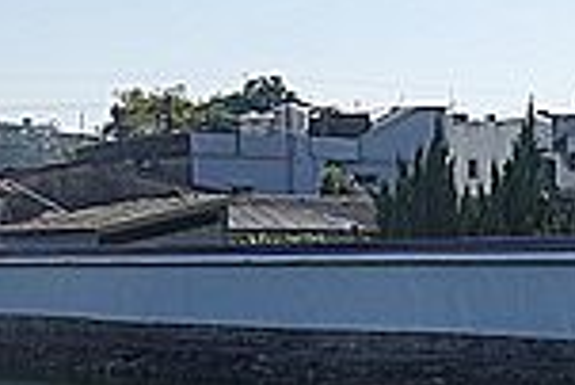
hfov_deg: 15.0
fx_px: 2030
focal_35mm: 127
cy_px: 444
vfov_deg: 10.7
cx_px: 842
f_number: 5
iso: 100
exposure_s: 1/800
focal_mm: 8.8
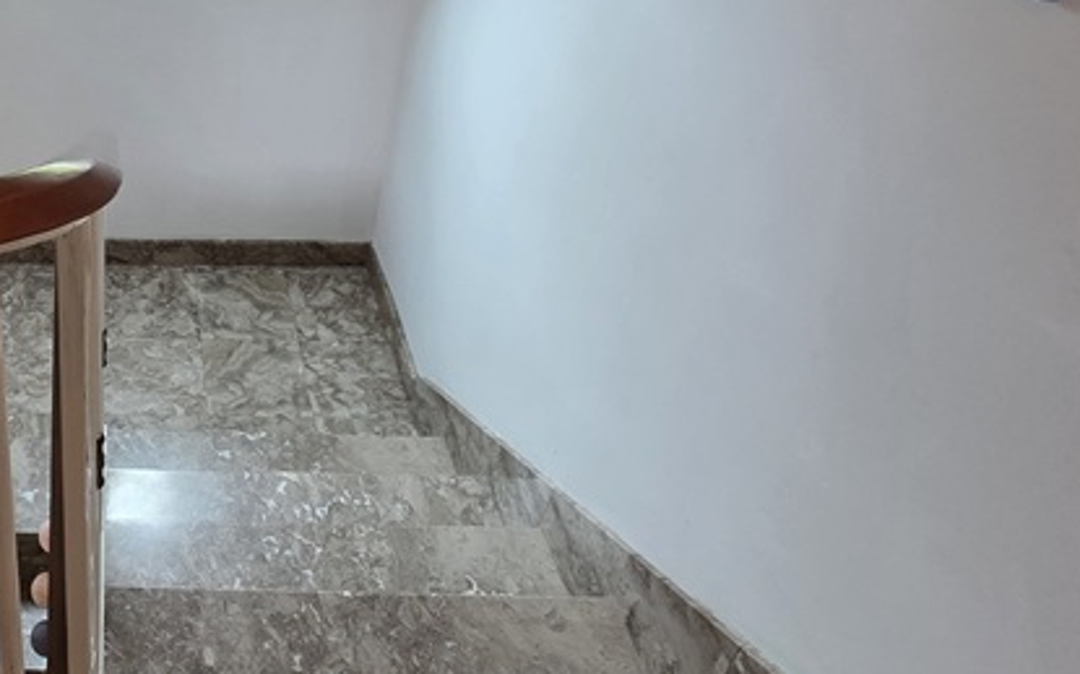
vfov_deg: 34.5
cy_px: 31
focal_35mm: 34
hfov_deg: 49.5
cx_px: 78
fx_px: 1000
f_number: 1.9
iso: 160
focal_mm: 2.2
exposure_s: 1/60
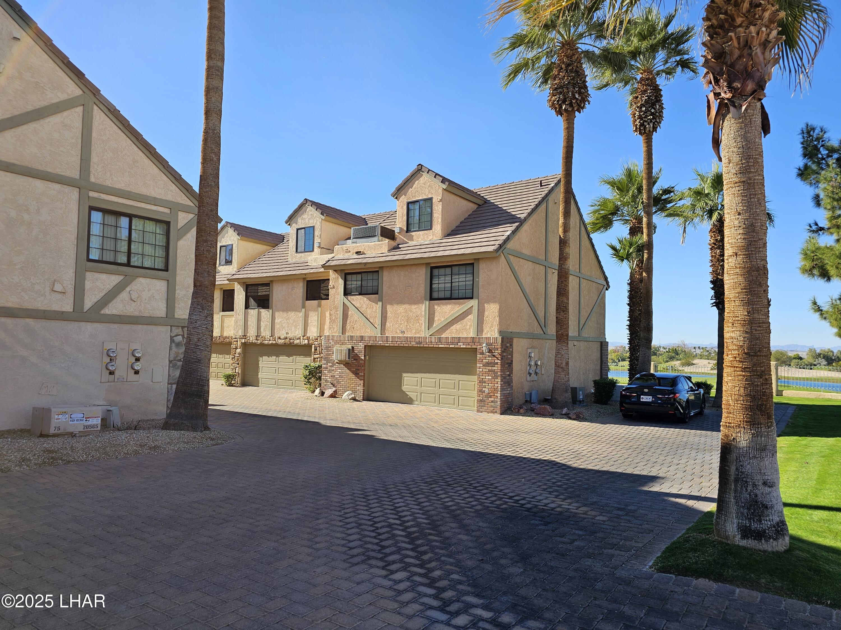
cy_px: 315
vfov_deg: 58.9
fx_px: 559
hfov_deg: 73.9
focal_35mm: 23
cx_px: 420
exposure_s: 1/479
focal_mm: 6.3
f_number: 1.7
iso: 10
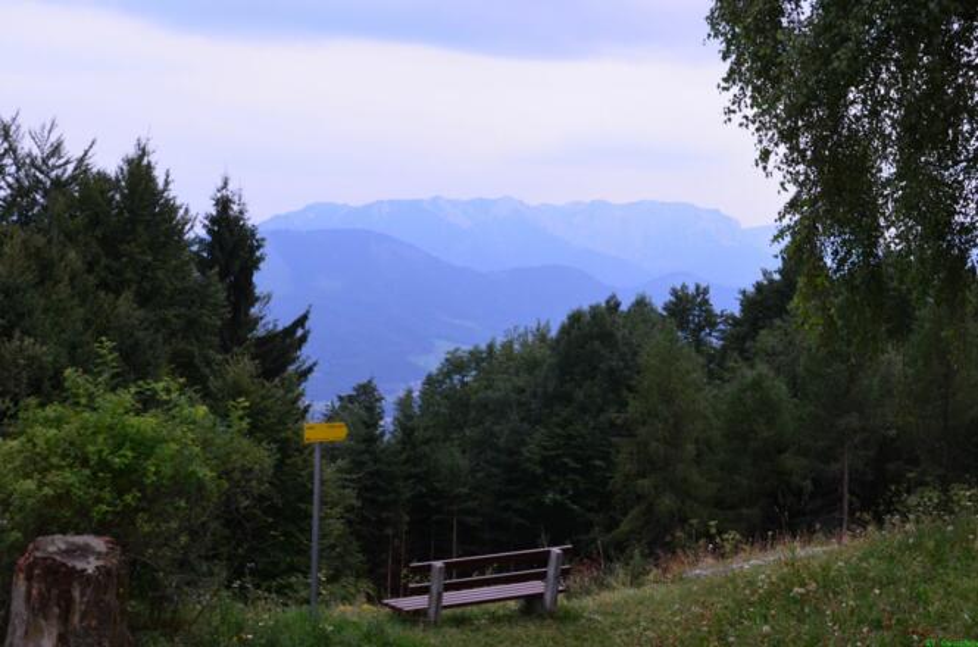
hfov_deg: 37.9
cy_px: 324
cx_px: 489
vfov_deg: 25.6
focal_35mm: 52
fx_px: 1423
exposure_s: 1/30
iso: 1250
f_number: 7.1
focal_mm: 35
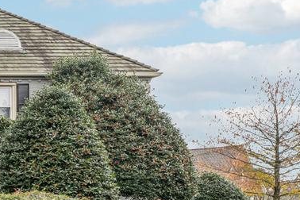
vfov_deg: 22.3
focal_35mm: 61
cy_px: 94
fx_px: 508
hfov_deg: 20.5
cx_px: -265
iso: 100
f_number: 8
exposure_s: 1/60
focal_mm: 16
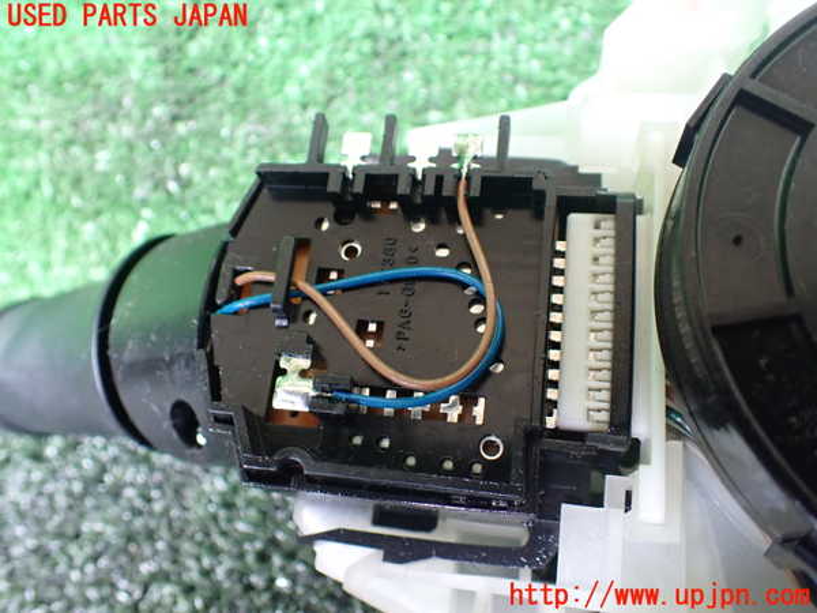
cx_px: 408
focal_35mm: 30
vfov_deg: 46.8
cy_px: 306
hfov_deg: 60.0
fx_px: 708
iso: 800
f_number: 2.3
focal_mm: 5.4
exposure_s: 1/30
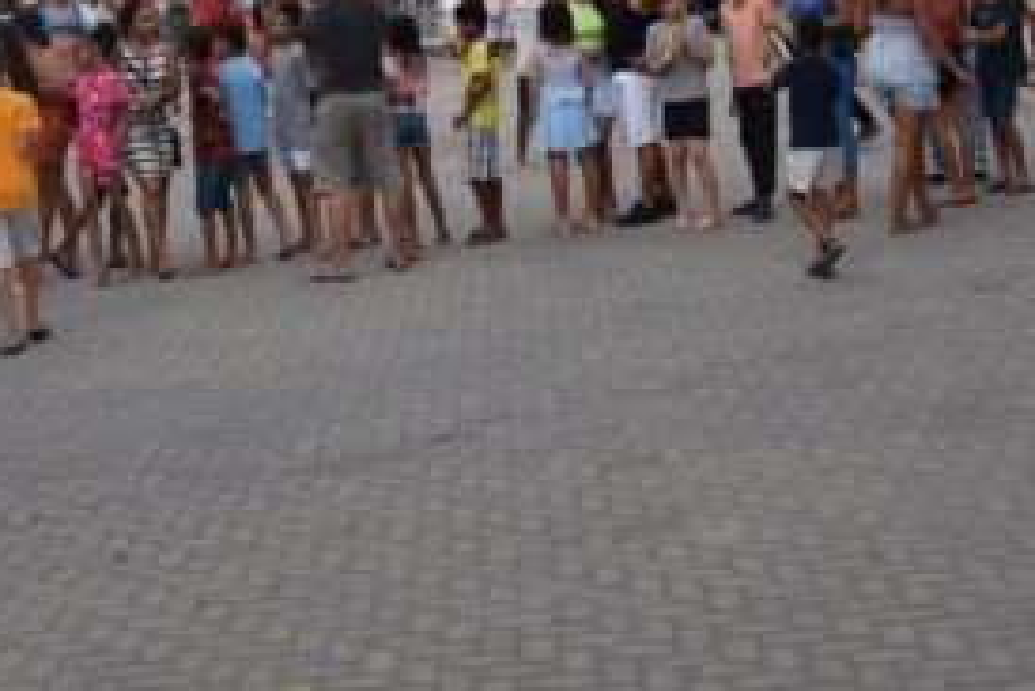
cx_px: 472
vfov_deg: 17.8
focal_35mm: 73
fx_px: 2100
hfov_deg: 27.7
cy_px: -126
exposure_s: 1/320
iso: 200
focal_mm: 18
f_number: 9
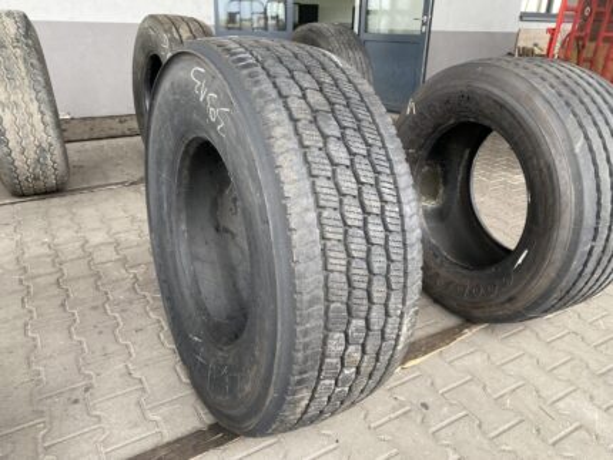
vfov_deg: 53.1
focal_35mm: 26
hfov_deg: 67.3
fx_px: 461
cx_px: 306
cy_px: 230
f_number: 1.8
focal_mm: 4.25
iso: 100
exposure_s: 1/122
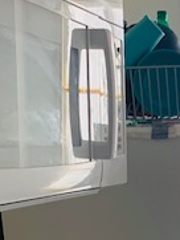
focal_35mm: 92
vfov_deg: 19.1
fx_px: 637
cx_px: 237
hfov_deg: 15.3
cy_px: 339
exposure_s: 1/121
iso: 80
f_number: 1.8
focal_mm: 4.25
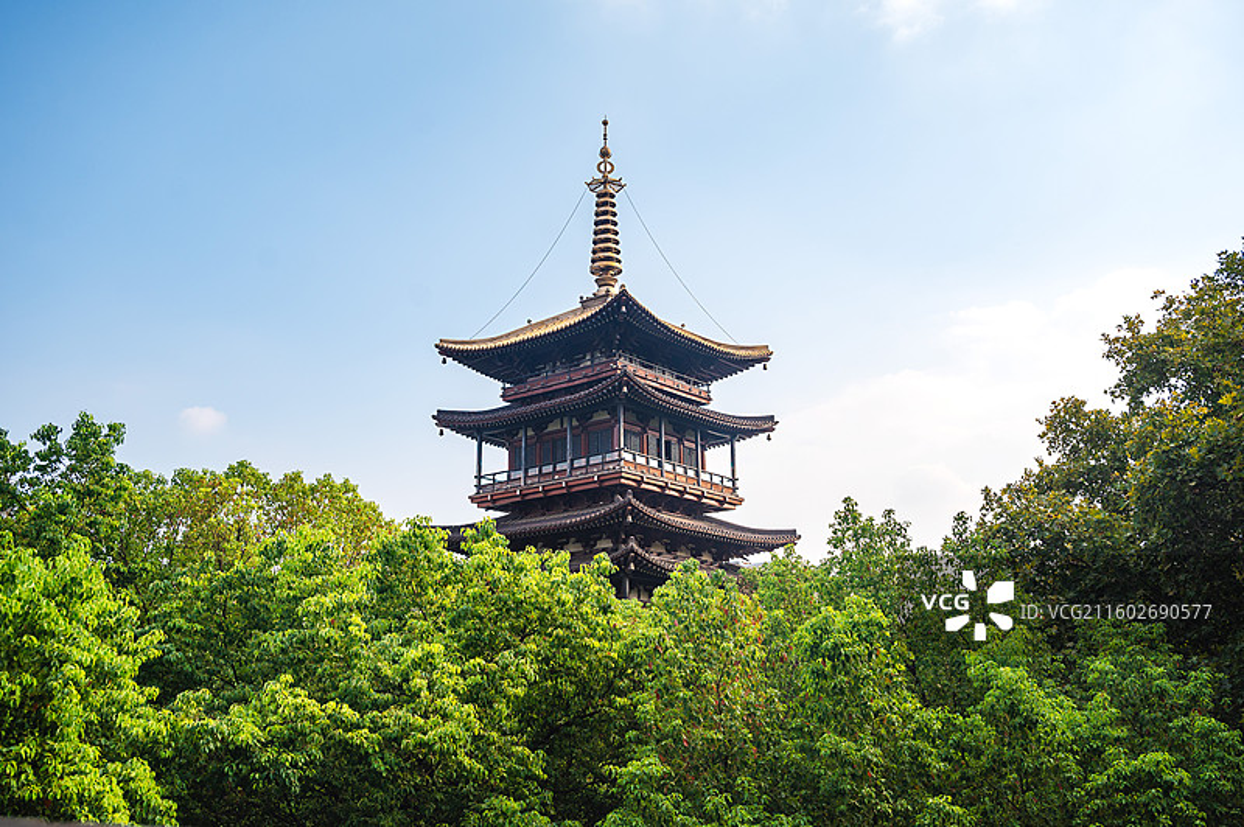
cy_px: 414
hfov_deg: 55.8
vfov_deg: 38.8
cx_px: 622
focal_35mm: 34
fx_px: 1174
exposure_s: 1/1600
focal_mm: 34
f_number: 4
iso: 100
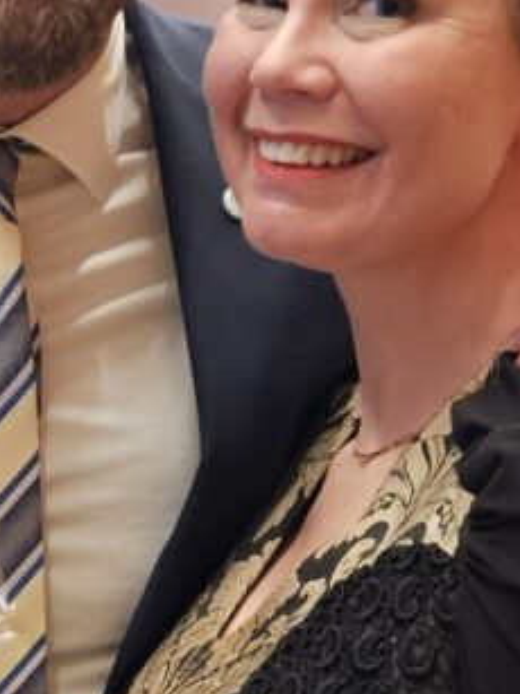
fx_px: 2886
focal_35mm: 144
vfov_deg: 13.2
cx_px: 18
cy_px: 902
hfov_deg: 10.2
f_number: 1.8
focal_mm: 5.4
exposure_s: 1/25.5
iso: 640
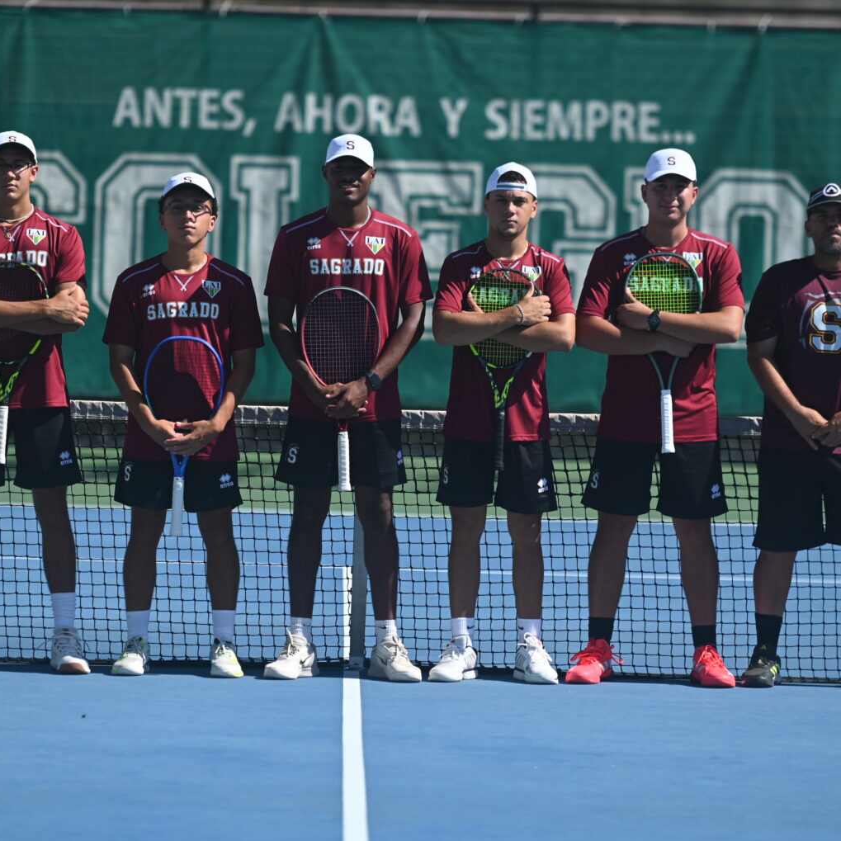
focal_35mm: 205
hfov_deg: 8.5
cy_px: 421
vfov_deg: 8.5
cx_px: 405
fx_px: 5635
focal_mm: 160
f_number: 2.8
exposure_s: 1/3200
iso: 160
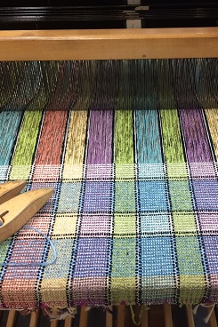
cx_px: 144
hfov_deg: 32.3
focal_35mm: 41
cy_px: 165
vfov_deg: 47.4
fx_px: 373
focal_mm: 4.15
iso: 40
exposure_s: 1/30
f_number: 2.2
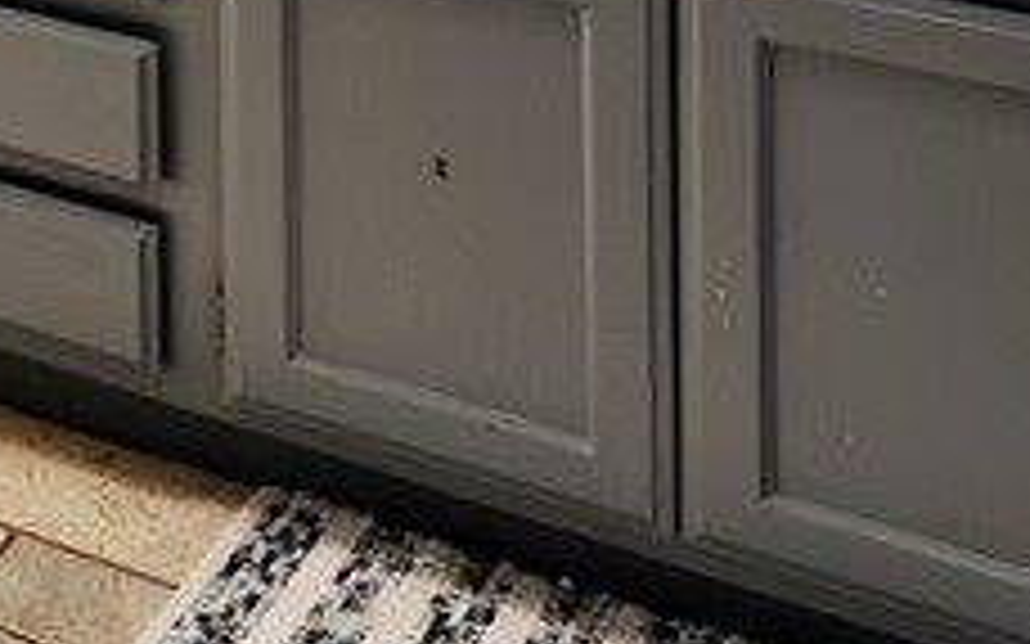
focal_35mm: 91
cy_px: -835
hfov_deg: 17.6
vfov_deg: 12.0
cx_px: -913
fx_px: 2554
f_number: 9.5
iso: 320
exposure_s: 8
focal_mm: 20
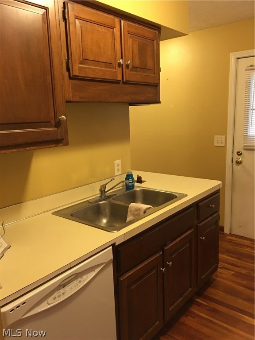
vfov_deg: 61.7
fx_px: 285
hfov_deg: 48.2
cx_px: 128
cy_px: 170
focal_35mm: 29
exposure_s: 1/10
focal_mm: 4.15
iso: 100
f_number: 2.2
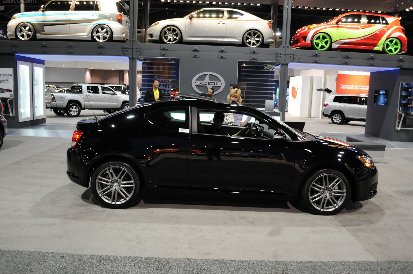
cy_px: 139
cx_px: 214
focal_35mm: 28
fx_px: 321
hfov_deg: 65.5
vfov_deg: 46.3
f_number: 3.5
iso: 800
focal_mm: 18
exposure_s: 1/40
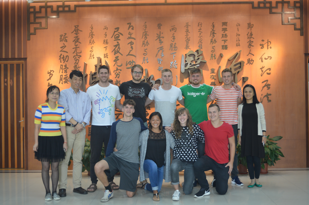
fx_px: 412
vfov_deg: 28.0
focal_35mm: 48
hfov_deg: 41.1
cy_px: 102
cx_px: 154
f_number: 4.5
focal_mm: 32
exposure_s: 1/25
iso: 400
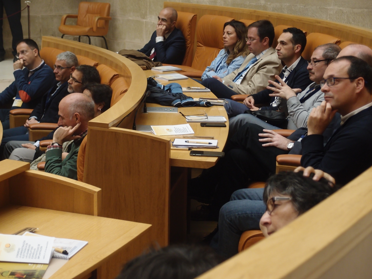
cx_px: 186
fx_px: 763
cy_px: 140
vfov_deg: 20.7
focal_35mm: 71
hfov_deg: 27.4
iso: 200
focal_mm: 15.27
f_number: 2.3
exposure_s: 1/100
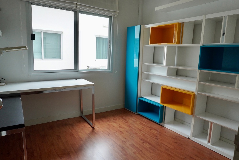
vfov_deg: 53.2
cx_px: 120
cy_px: 80
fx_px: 159
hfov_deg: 73.7
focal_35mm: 24
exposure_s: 1/60
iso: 500
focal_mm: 16
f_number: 10
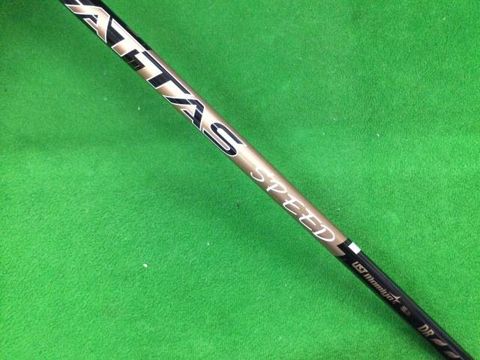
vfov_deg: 45.4
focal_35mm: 31
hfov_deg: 58.4
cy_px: 180
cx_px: 240
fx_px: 430
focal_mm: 3.3
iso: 250
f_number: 2.4
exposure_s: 1/30
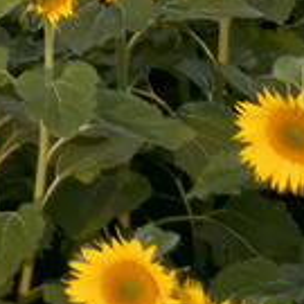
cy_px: -304
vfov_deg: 4.4
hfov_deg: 4.2
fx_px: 3945
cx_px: -813
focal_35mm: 397
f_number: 8
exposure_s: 1/125
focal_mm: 42
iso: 200
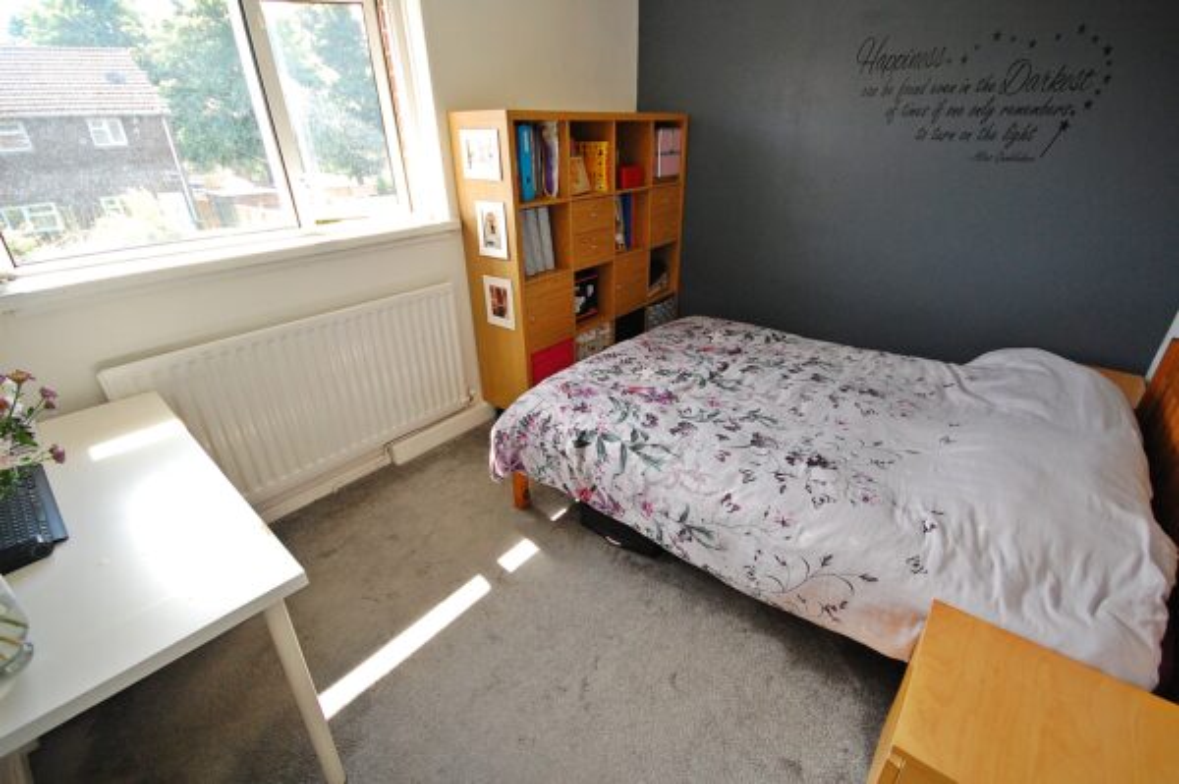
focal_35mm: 15
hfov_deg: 100.4
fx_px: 491
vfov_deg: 77.2
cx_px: 590
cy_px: 392
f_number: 6.3
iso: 800
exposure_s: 1/160
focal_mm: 10
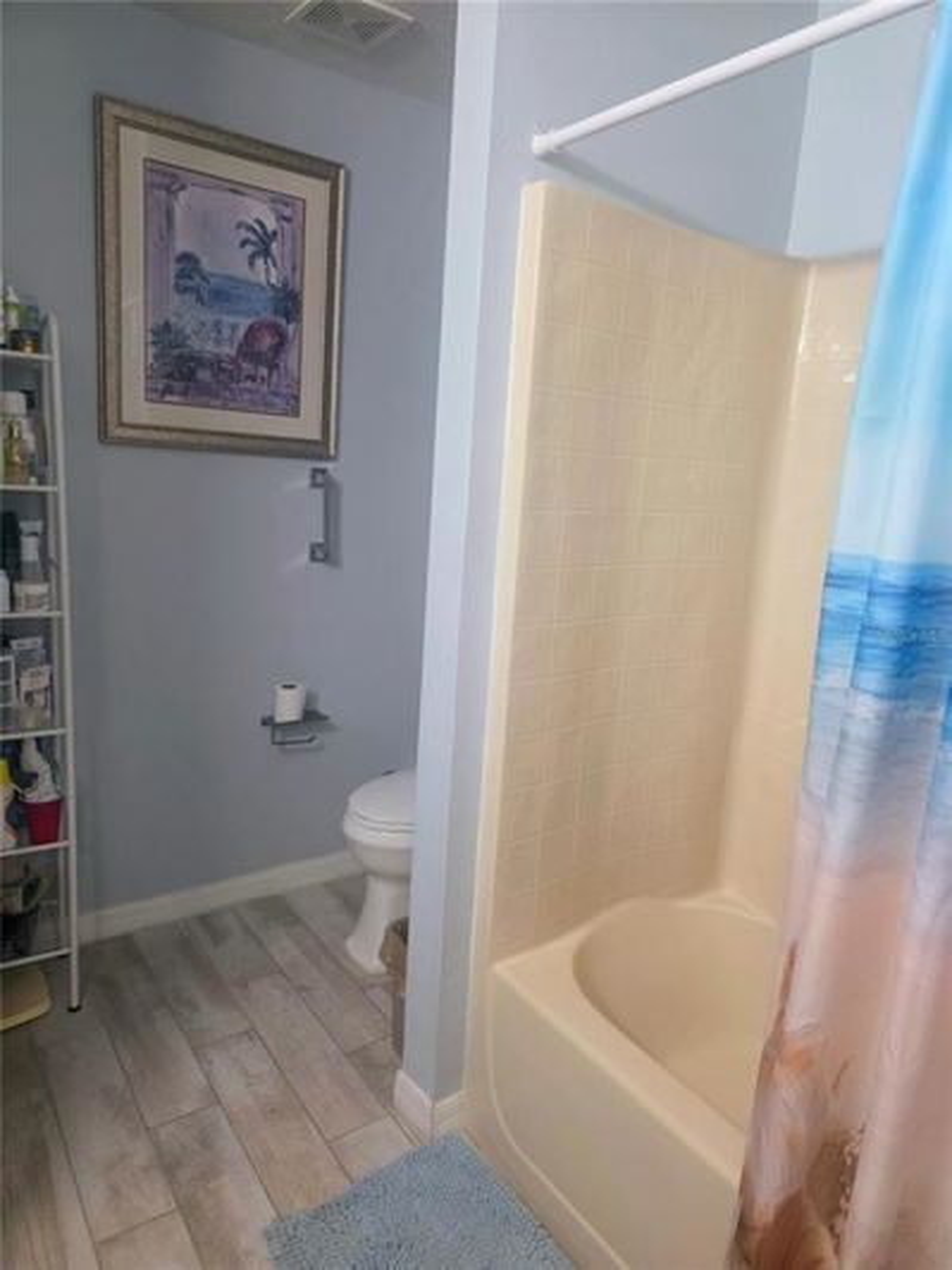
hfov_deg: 58.9
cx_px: 476
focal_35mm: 23
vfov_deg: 73.9
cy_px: 635
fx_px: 843
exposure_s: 1/120
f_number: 1.7
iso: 800
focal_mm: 6.3
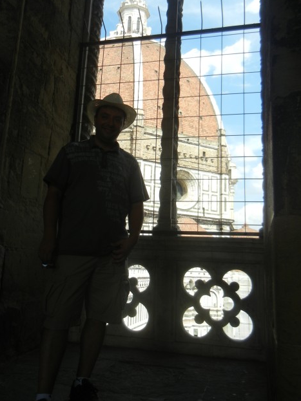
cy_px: 177
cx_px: 133
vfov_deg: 50.0
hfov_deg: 38.6
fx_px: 429
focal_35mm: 37
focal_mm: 5.4
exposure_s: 1/748
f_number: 3.5
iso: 160
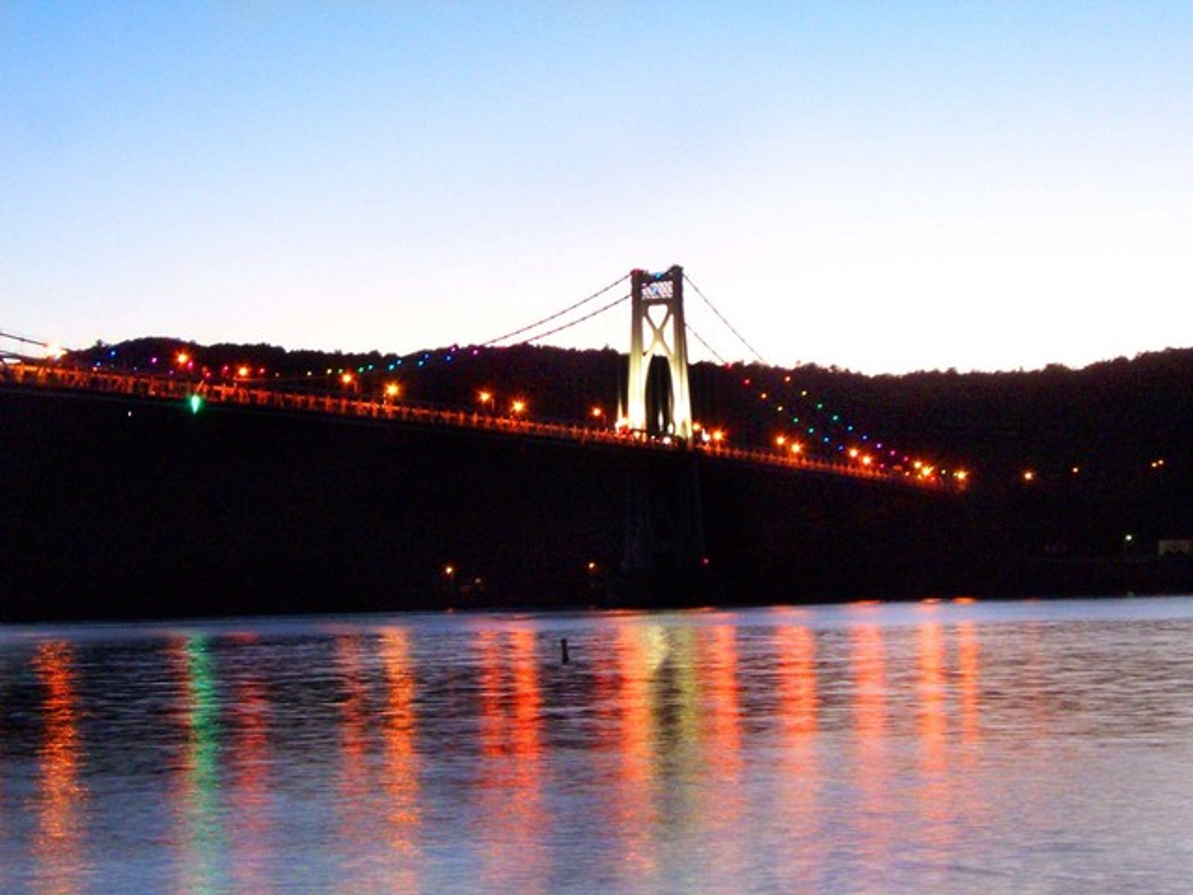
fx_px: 2516
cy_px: 448
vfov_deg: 20.2
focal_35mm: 73
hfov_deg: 26.7
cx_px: 596
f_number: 8
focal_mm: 12.1
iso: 400
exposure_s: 1.5
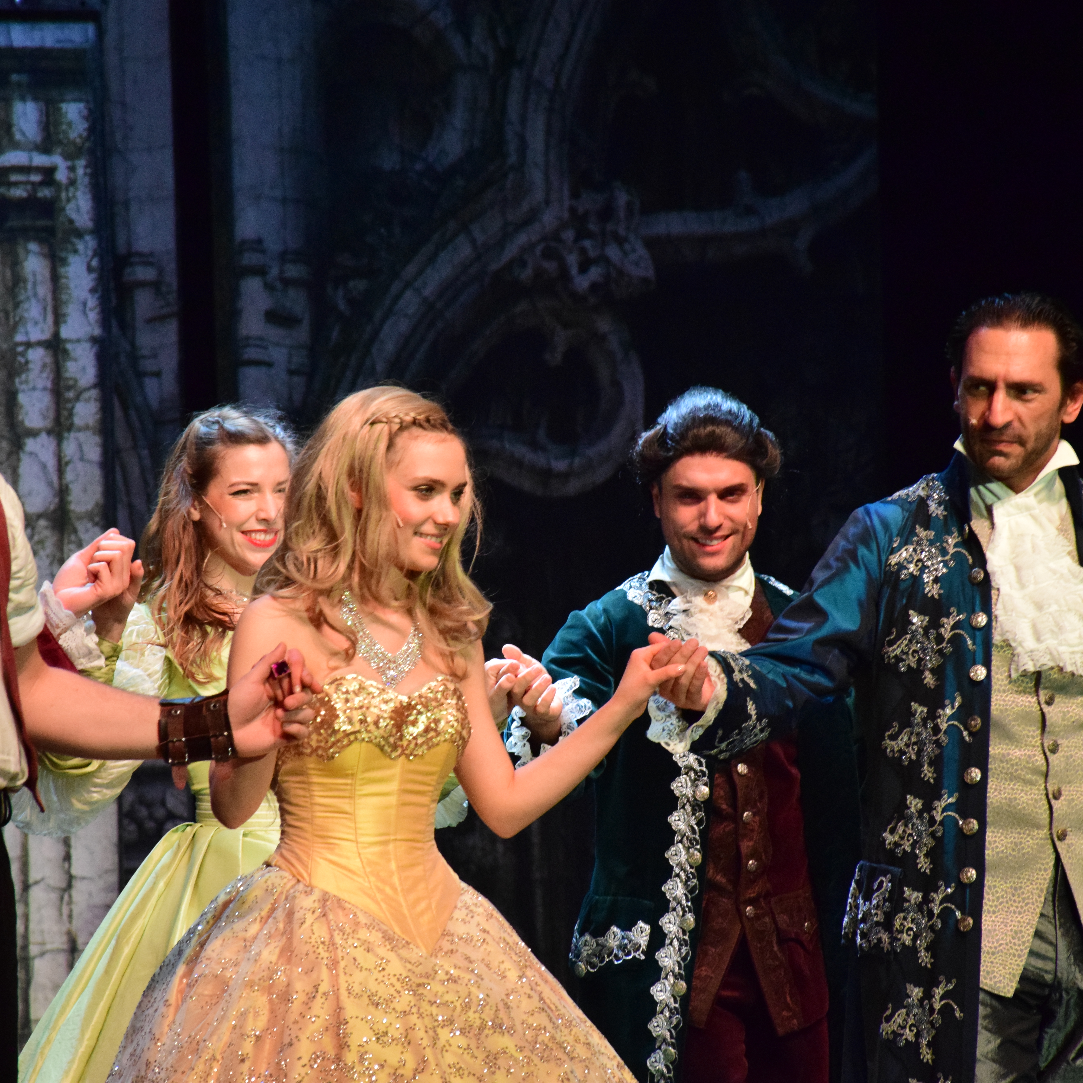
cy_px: 542
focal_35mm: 268
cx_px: 482
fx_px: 9486
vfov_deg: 6.5
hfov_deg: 6.5
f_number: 7.1
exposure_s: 1/250
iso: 3200
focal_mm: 140
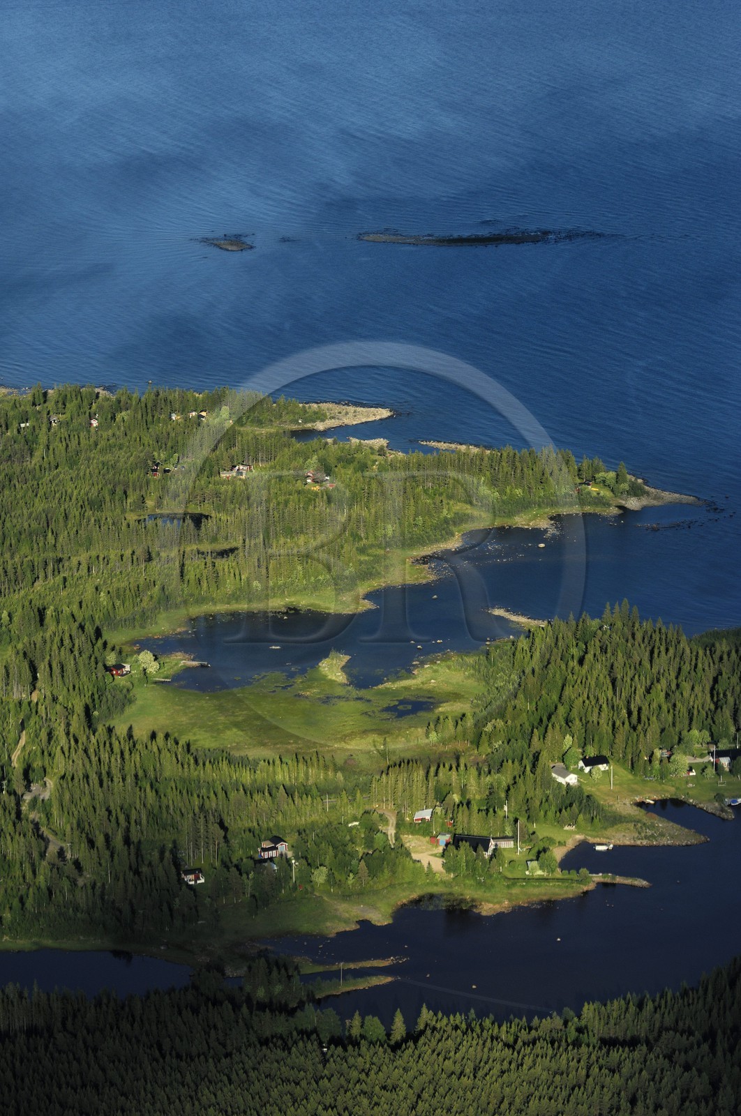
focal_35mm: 105
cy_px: 558
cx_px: 370
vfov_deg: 19.5
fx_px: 3251
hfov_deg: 13.0
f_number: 2.8
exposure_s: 1/2500
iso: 100
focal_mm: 70
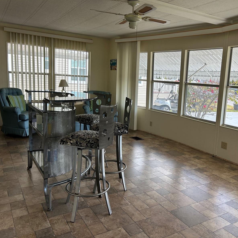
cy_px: 118
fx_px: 241
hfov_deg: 52.1
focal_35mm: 31
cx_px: 145
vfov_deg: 52.5
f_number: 1.5
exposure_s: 1/471
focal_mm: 5.7
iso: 50
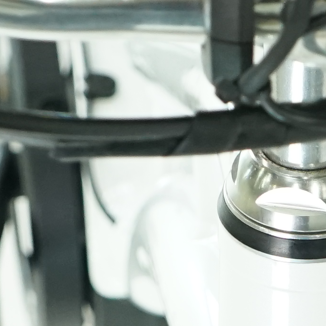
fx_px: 2770
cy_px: 294
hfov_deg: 6.7
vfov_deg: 6.7
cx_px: 300
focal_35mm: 260
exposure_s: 1/200
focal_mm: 35
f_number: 4.5
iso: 1600
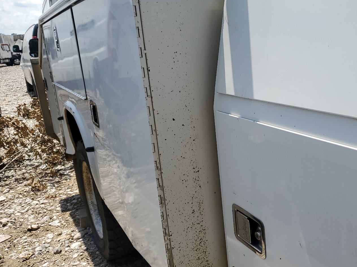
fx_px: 340
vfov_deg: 42.9
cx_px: 226
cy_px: 126
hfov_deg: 54.6
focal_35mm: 33
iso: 50
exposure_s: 1/3333
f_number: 1.5
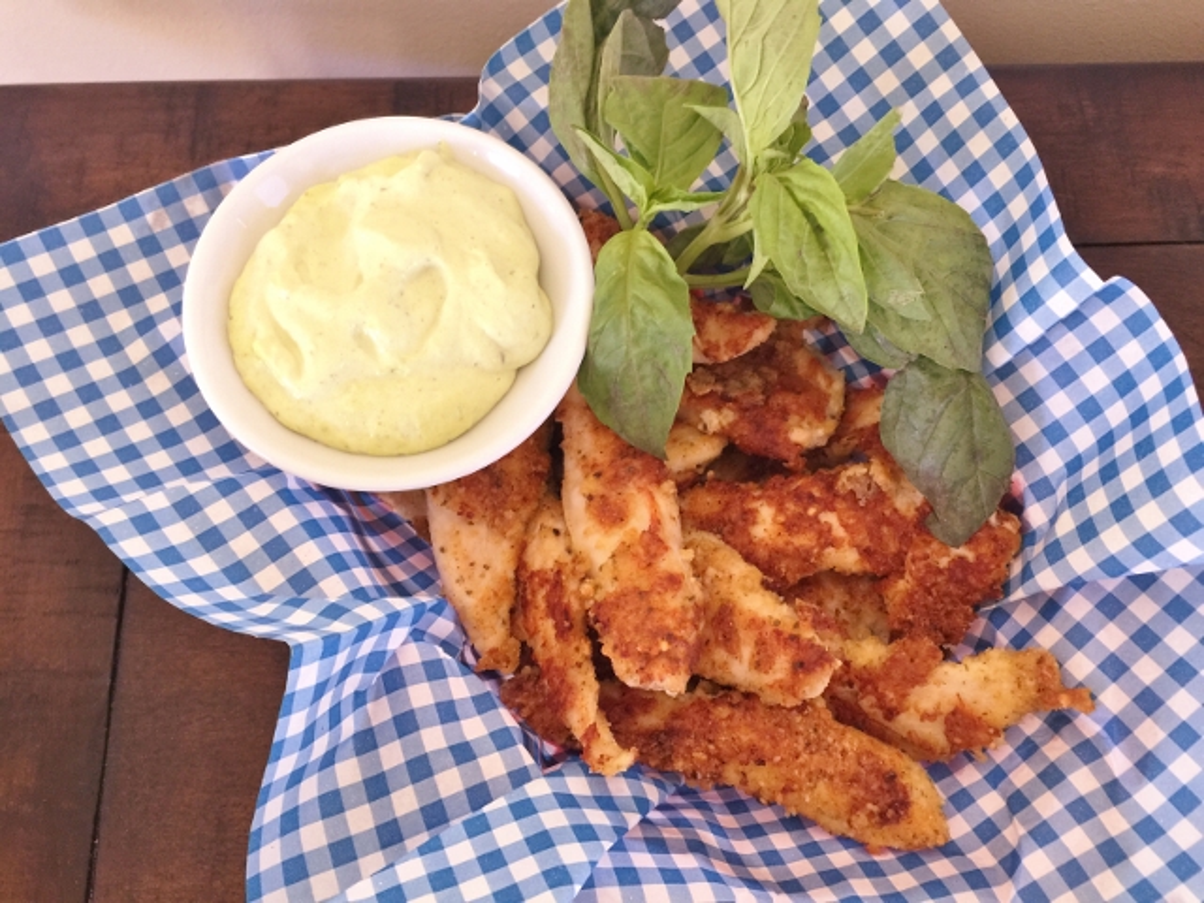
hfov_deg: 61.7
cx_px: 602
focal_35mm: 29
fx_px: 1009
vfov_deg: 48.2
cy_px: 452
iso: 80
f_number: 2.2
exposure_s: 1/15
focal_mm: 4.15
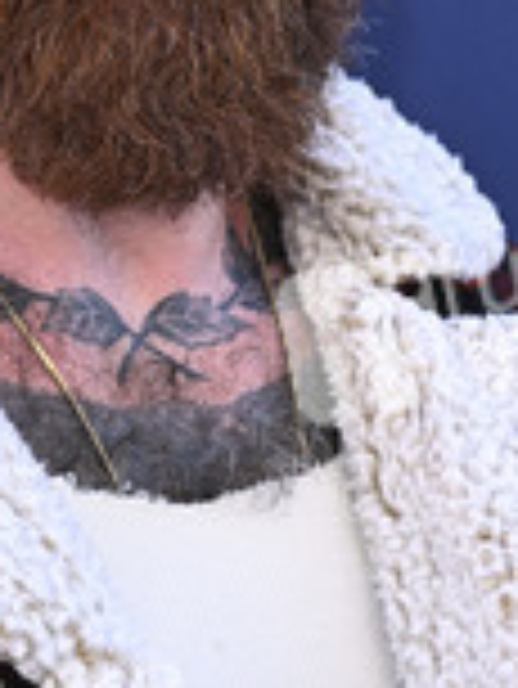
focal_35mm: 243
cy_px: 94
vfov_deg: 8.1
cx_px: 99
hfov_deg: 6.1
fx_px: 4842
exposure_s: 1/200
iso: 400
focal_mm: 97
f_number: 5.6
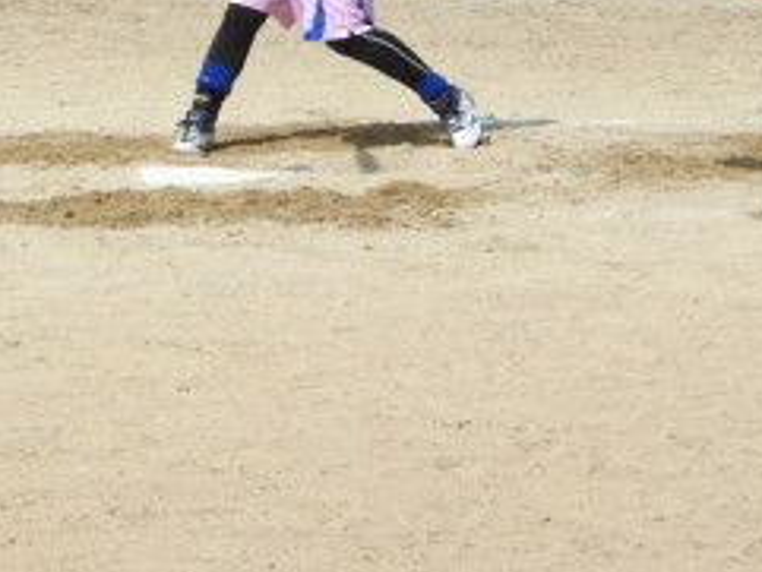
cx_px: 82
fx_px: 5748
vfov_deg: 5.7
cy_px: -82
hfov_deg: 7.6
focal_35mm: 261
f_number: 4.8
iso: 100
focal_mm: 18.8
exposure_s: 1/800
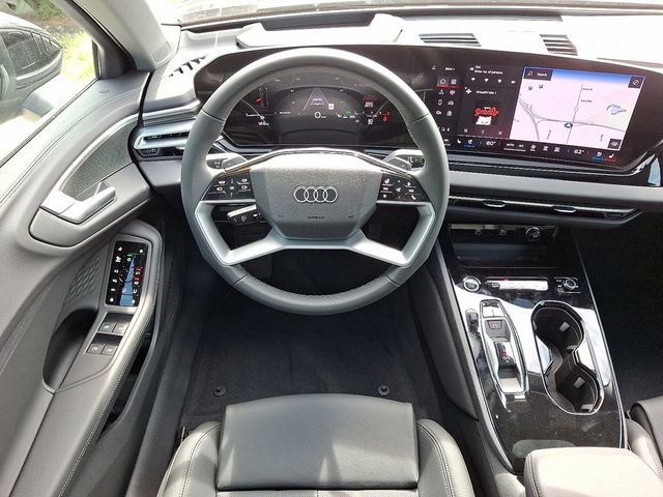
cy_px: 248
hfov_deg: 69.4
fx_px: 479
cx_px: 332
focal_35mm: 25
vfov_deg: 54.9
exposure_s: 1/120
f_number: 1.8
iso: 56
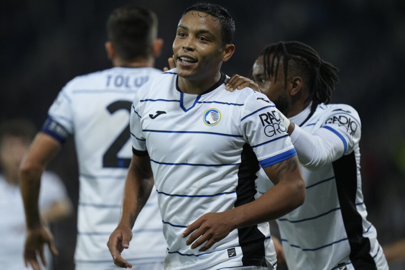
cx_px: 202
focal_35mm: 400
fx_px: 4498
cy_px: 135
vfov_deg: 3.4
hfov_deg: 5.2
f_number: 2.8
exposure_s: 1/2000
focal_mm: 400
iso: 2500
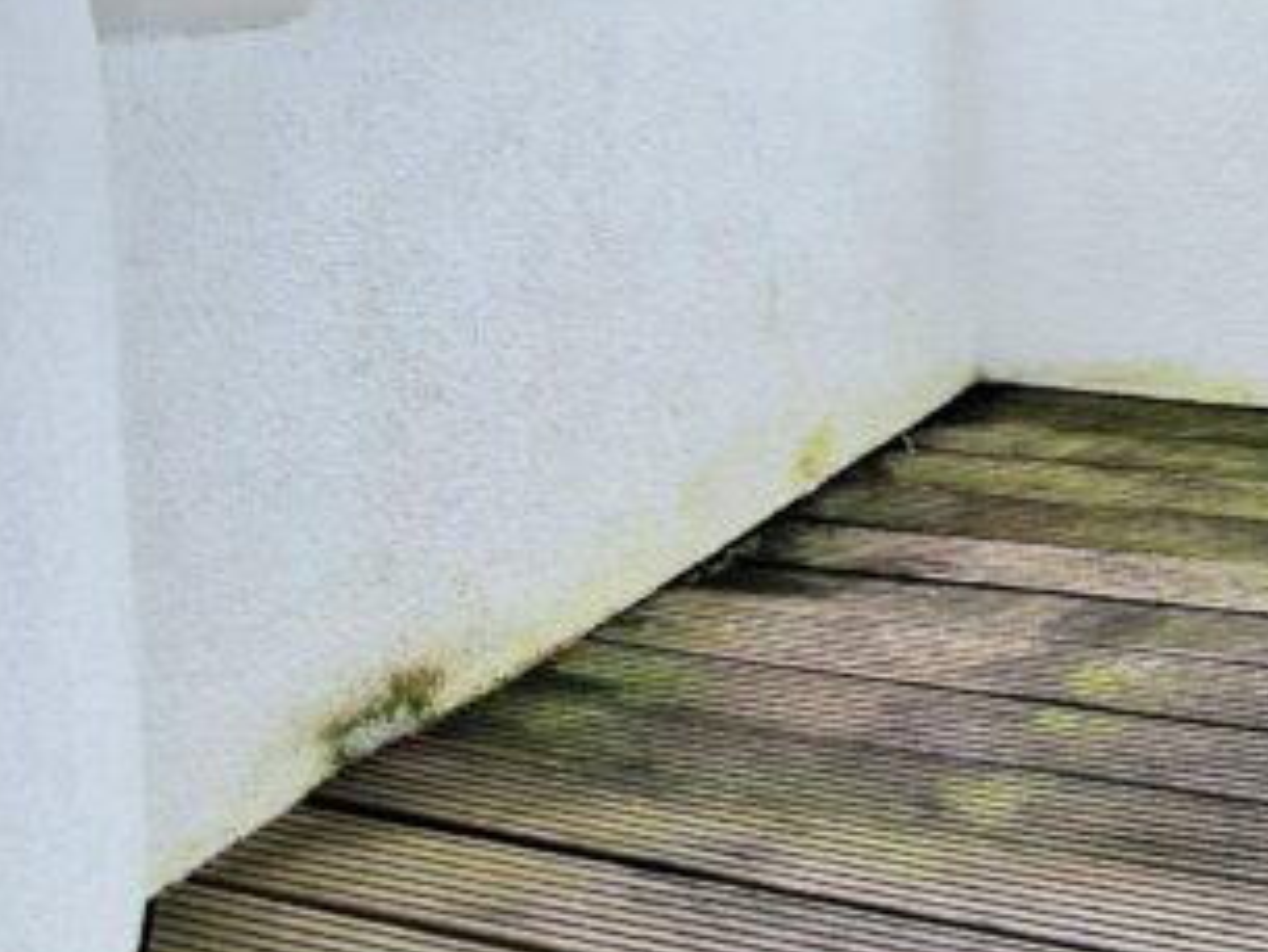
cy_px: -200
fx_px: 1686
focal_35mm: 46
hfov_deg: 33.7
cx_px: 1509
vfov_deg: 27.6
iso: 50
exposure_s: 1/141
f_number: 2.2
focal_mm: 2.2
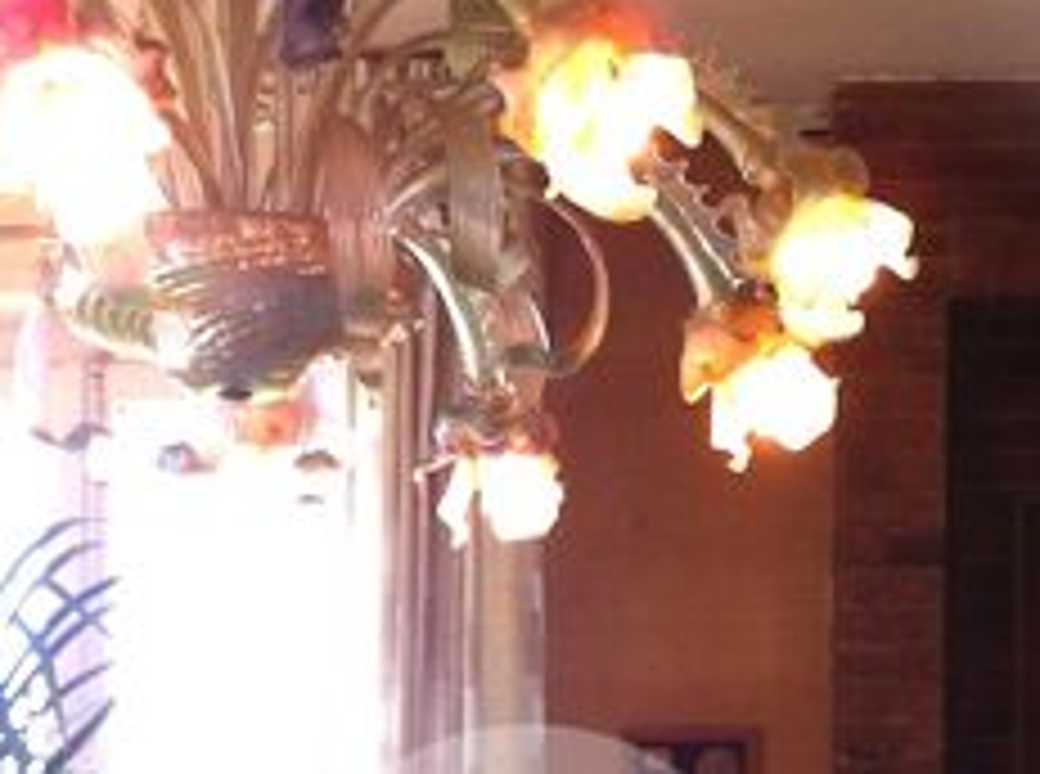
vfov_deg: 13.1
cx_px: 543
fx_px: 3206
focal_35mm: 107
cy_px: 1134
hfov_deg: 18.4
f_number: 2.8
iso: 80
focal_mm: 3.85
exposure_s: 1/25
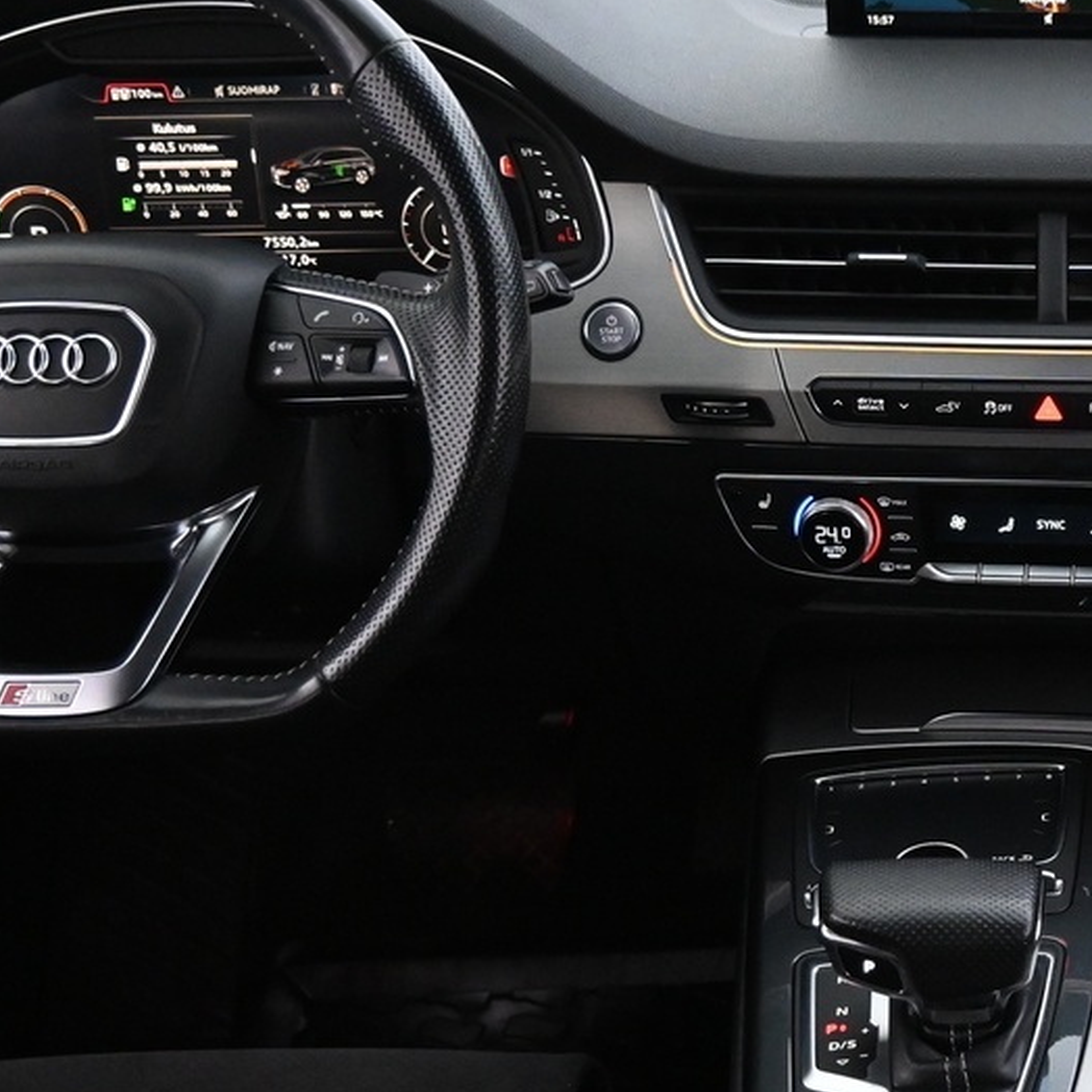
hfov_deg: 26.0
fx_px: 2248
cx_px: 1069
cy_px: 592
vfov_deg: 27.3
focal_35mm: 63
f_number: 3.5
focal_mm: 16
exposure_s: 1/25
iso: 3200
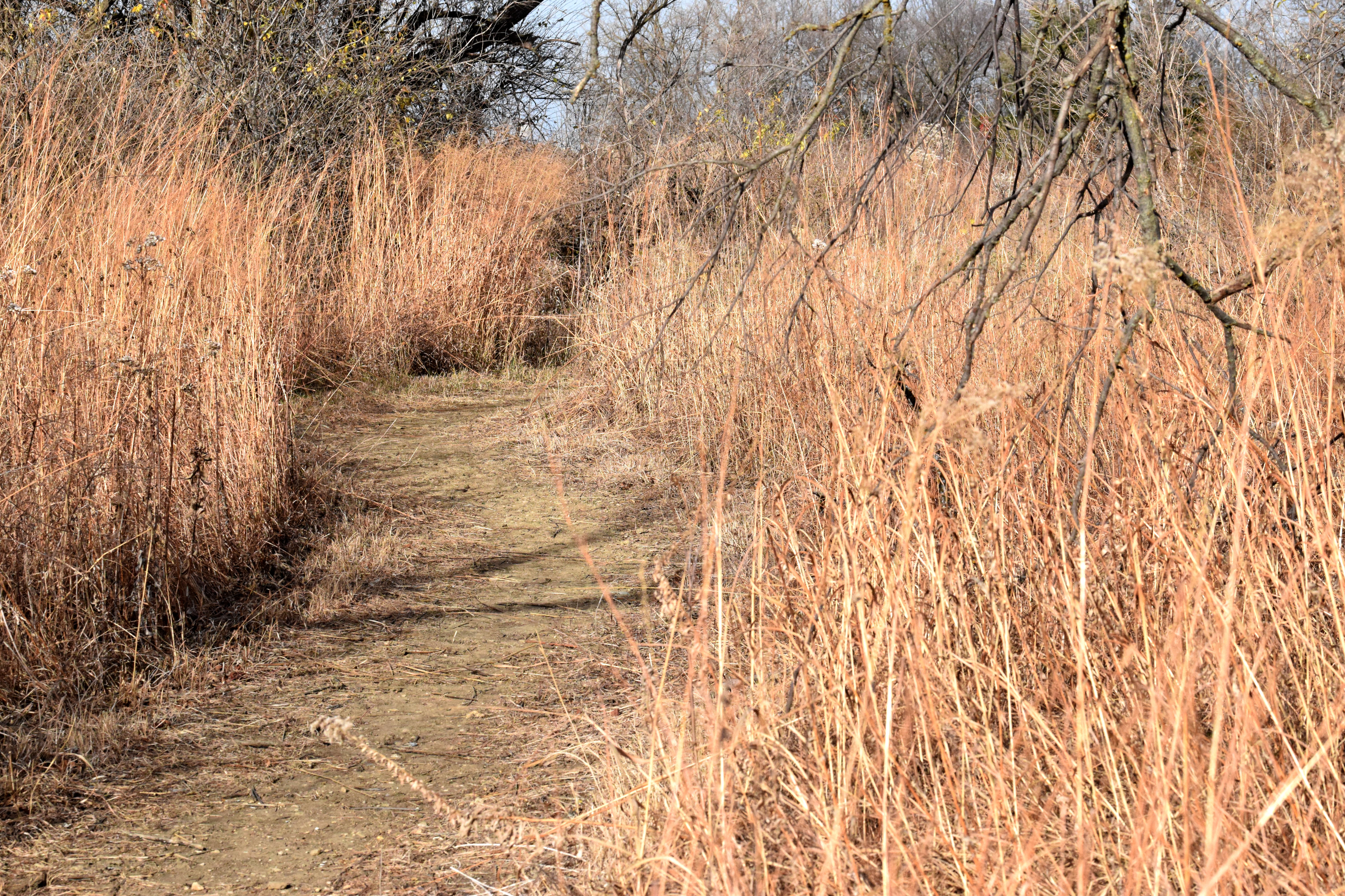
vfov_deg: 13.0
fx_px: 3923
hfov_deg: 19.5
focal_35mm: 105
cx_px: 672
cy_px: 448
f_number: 10
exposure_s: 1/4000
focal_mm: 70
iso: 2500
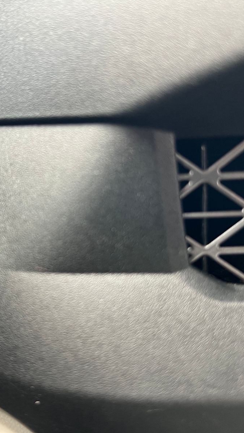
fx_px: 437
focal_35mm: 38
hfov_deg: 30.6
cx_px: 57
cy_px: 216
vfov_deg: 52.8
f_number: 1.5
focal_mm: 5.7
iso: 125
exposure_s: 1/70
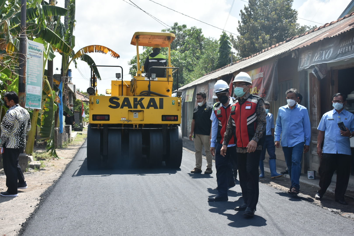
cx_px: 177
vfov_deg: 34.2
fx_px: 383
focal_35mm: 39
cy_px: 118
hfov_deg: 49.6
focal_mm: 26
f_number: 5.6
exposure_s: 1/800
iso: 200
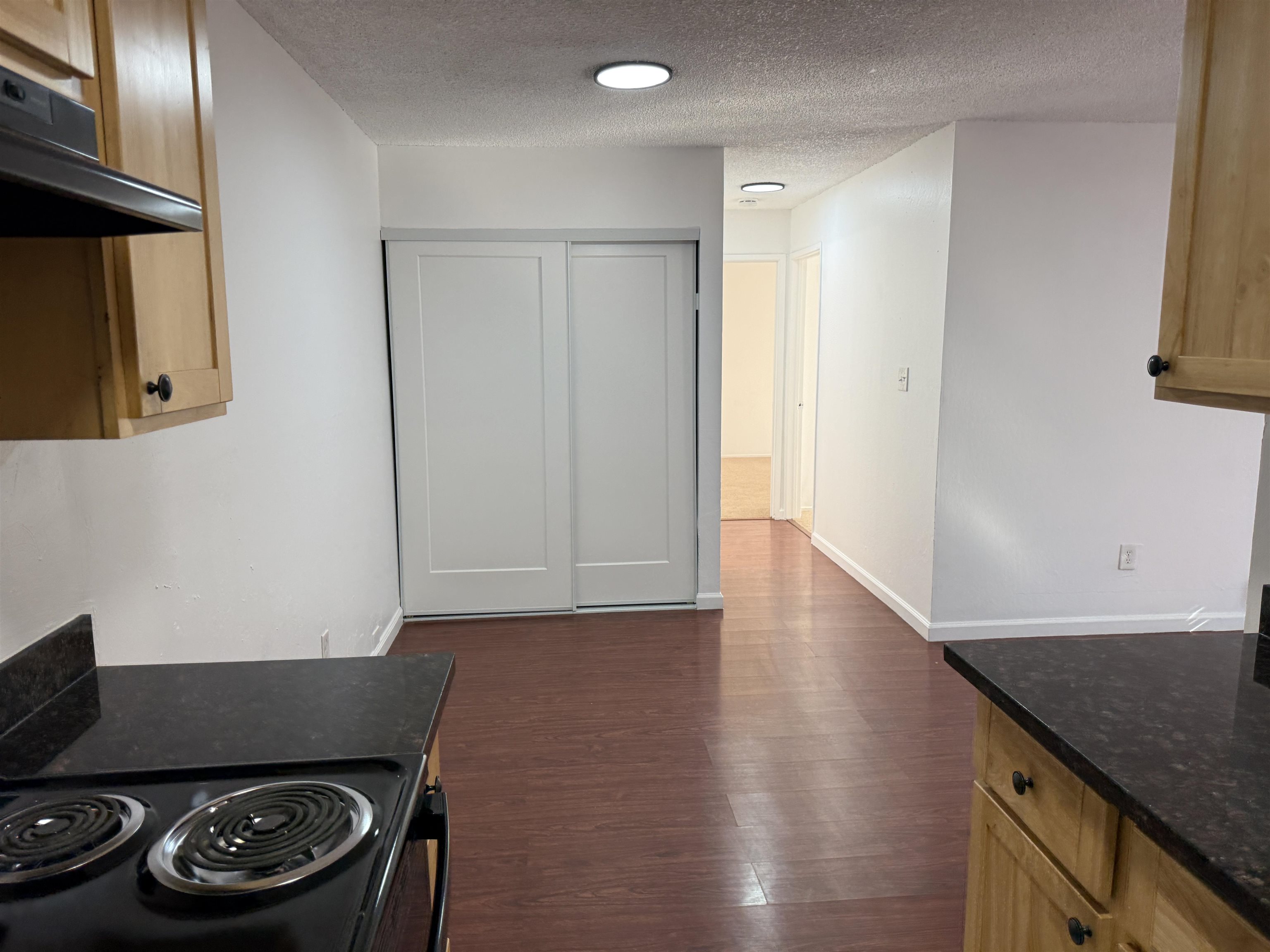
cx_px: 635
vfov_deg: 56.8
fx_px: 881
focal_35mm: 24
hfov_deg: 71.6
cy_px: 476
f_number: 1.78
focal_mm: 6.76
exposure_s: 1/120
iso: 125
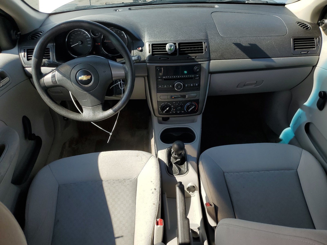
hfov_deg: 67.3
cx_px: 164
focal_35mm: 26
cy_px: 122
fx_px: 246
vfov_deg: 53.1
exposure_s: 1/1000
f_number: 1.5
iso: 50
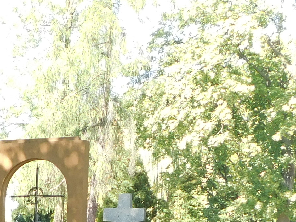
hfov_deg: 16.3
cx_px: -94
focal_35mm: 114
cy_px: 384
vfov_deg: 12.1
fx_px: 975
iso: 125
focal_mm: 4.9
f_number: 3.2
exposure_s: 1/125
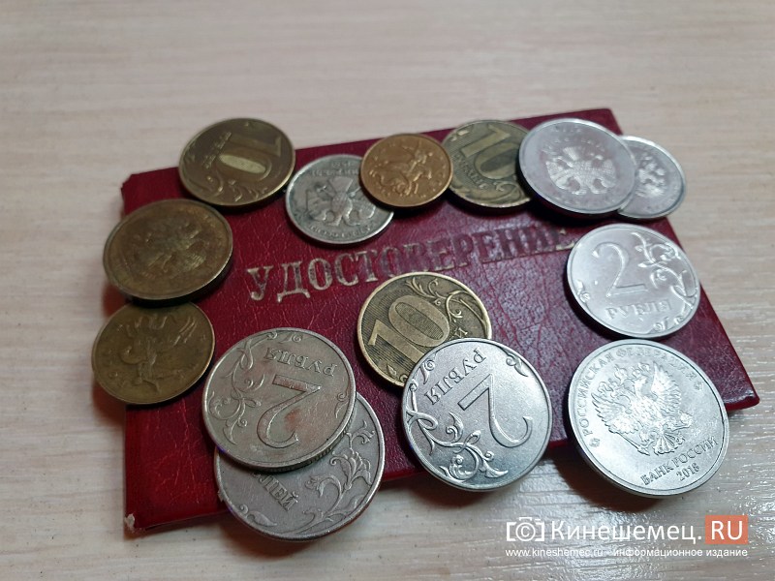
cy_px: 290
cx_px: 388
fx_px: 582
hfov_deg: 67.3
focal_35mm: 26
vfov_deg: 53.1
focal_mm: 4.32
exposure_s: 1/50
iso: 200
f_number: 2.4
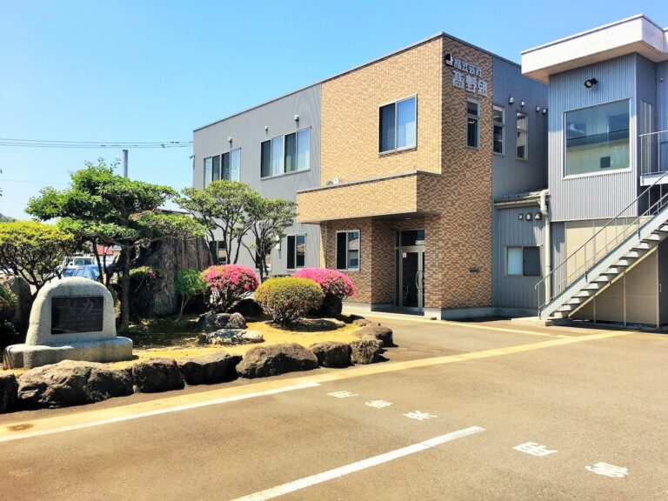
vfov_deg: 48.2
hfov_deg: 61.7
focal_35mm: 29
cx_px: 334
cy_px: 250
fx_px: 560
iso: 25
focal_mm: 4.15
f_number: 2.2
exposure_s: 1/1399
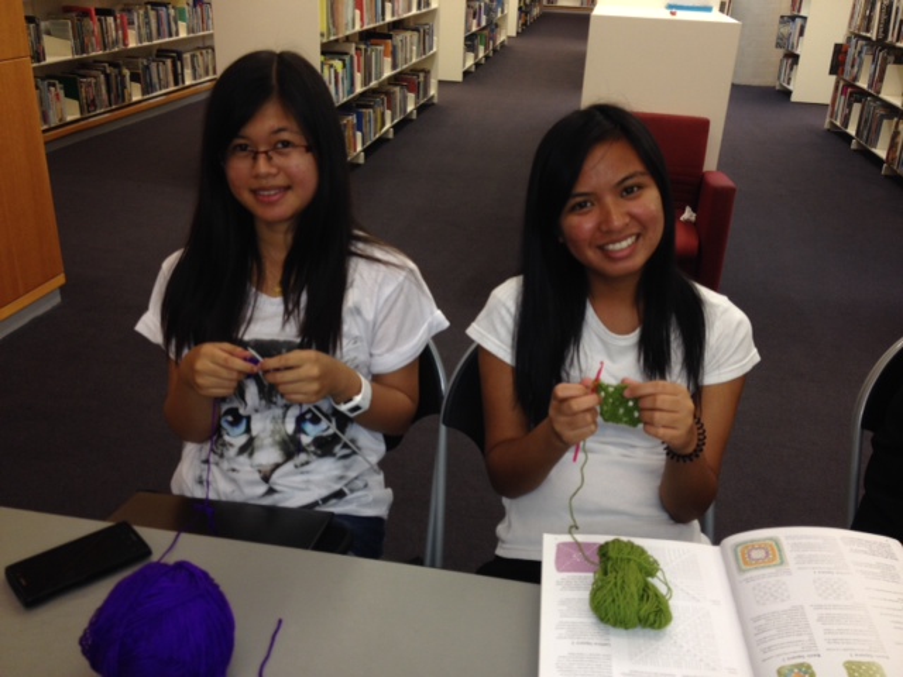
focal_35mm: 35
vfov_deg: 40.7
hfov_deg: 52.6
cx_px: 452
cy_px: 338
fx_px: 913
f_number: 2.4
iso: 50
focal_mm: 4.28
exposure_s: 1/20
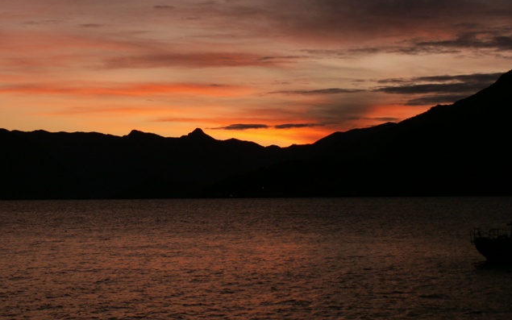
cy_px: 139
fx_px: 1088
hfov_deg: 26.5
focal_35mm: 78
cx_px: 257
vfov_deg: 16.7
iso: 50
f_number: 4.5
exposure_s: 1/80
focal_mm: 12.13
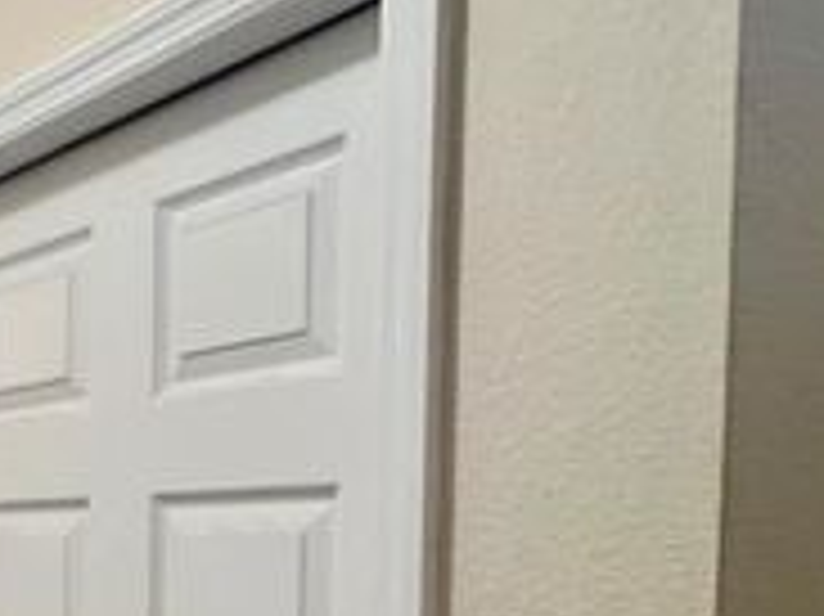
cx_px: -340
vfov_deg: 27.5
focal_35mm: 50
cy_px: 607
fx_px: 1189
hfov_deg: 28.4
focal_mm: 1.57
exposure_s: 1/60
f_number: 1.8
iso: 320
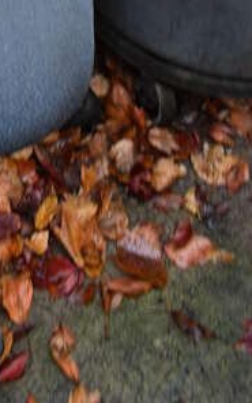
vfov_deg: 20.8
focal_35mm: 85
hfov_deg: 14.1
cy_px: -195
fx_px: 934
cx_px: -159
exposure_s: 1/125
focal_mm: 18
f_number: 3.5
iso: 800
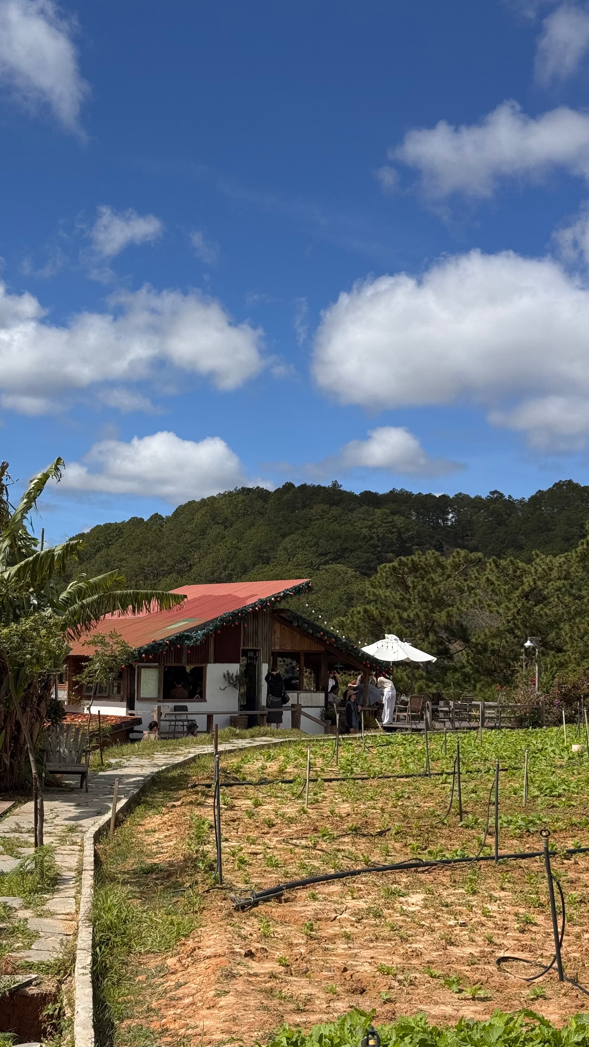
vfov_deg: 39.2
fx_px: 1471
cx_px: 233
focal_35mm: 53
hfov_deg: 22.6
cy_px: 522
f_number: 1.78
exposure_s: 1/7092
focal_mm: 6.76
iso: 64
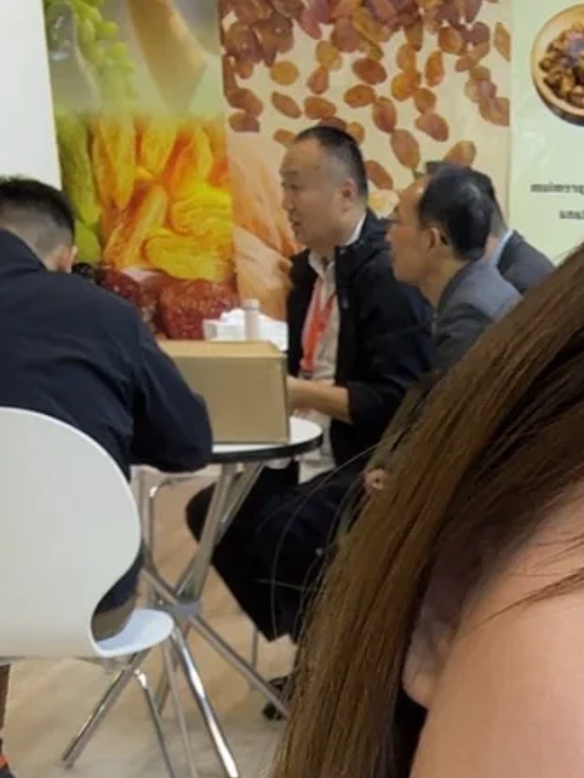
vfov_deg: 23.1
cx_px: 634
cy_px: 1040
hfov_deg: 19.1
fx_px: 1665
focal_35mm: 74
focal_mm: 2.69
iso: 125
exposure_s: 1/50
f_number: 1.9
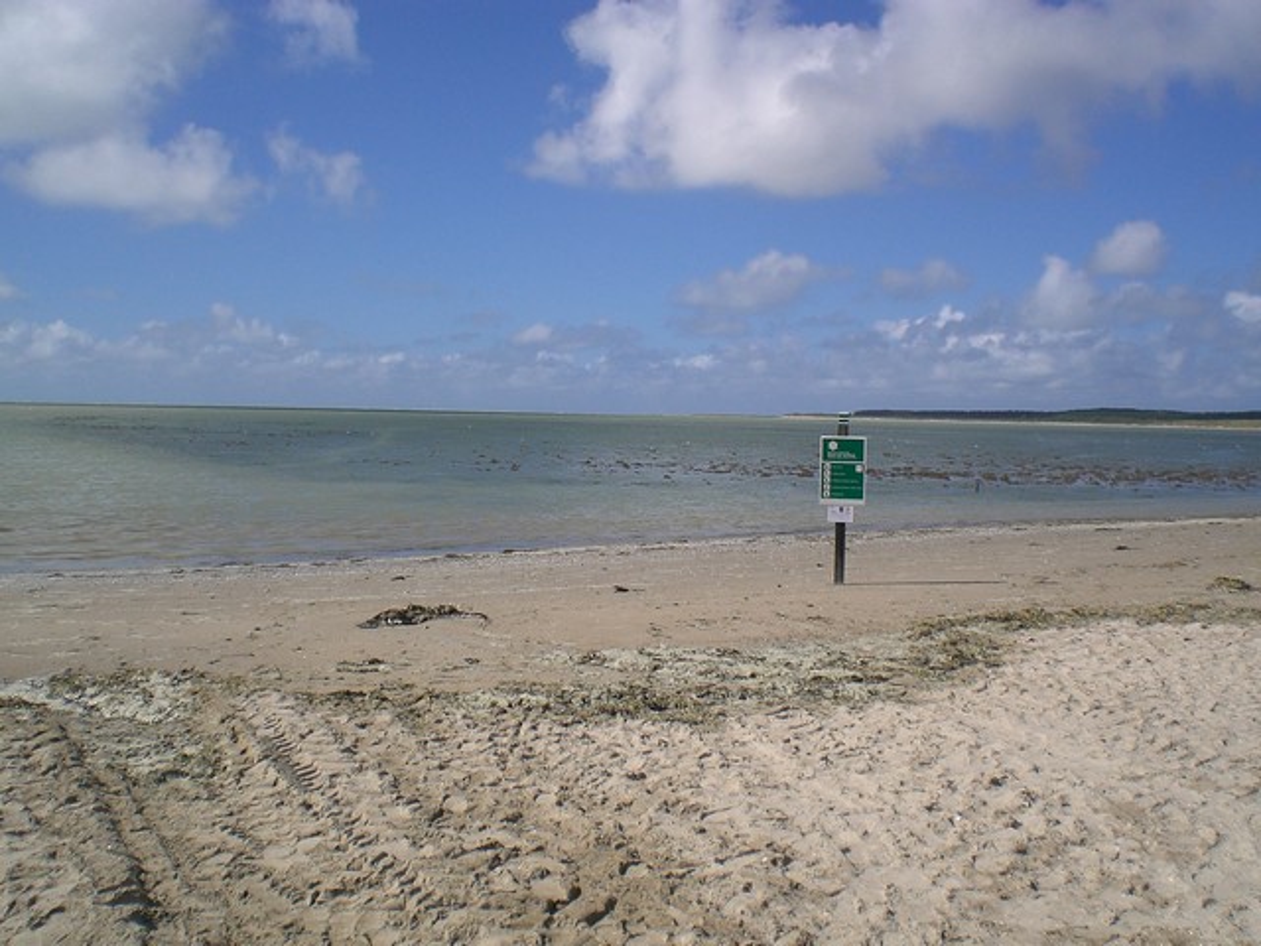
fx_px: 1384
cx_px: 630
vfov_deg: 37.7
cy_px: 473
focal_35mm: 38
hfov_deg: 49.0
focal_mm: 6.3
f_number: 4.4
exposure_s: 1/800
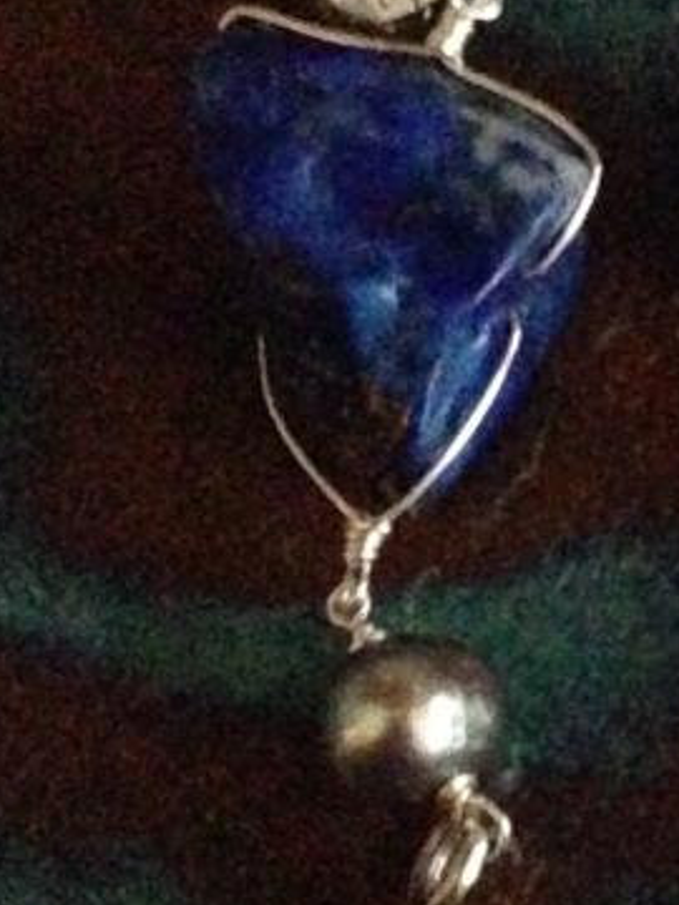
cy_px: 596
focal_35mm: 110
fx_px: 2877
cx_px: 835
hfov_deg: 13.1
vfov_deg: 17.8
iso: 3200
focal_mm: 4.12
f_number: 2.4
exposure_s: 1/15
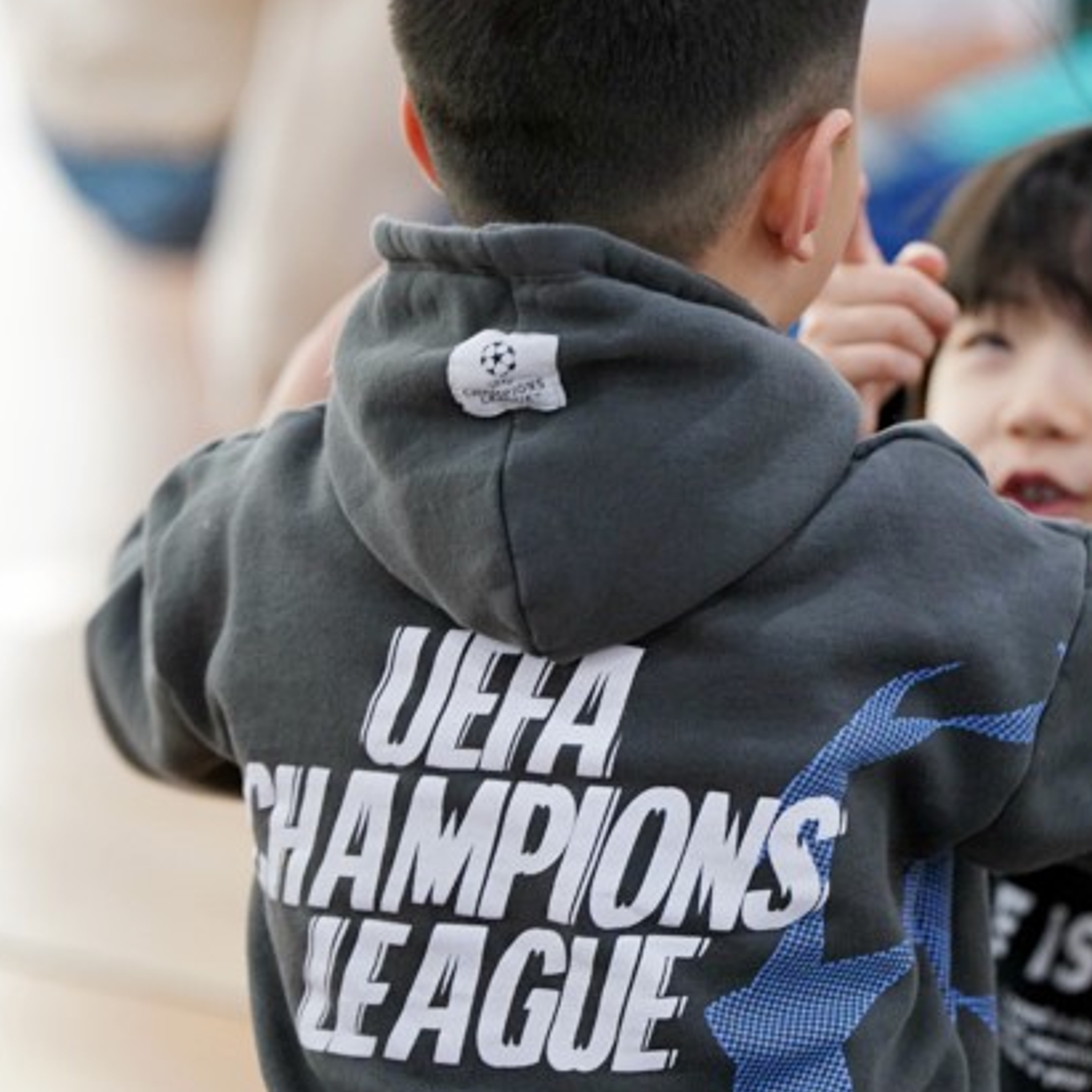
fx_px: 13277
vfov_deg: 4.7
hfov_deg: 4.7
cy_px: 561
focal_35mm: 372
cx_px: 879
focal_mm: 200
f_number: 2.8
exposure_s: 1/250
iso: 2000
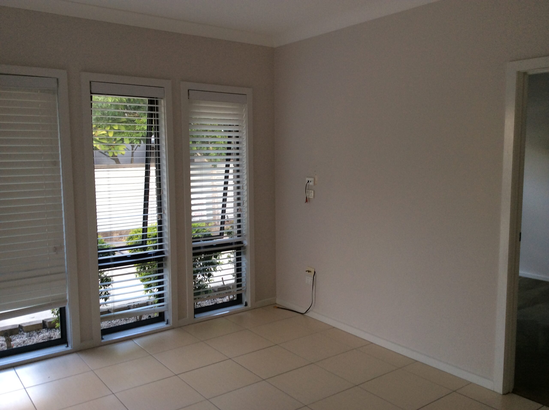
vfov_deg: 42.8
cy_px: 205
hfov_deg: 55.4
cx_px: 274
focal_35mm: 33
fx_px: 523
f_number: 2.4
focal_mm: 3.3
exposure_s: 1/24
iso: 40
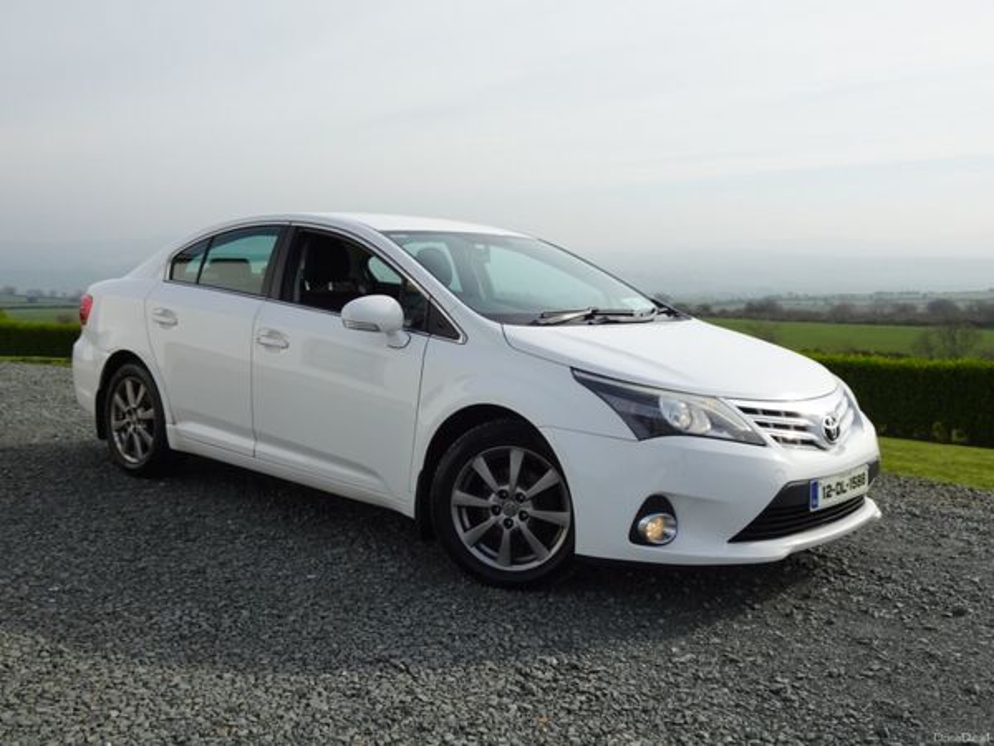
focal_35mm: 34
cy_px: 373
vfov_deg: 41.8
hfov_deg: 54.0
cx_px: 497
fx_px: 976
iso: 80
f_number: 4
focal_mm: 5.74
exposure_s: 1/640
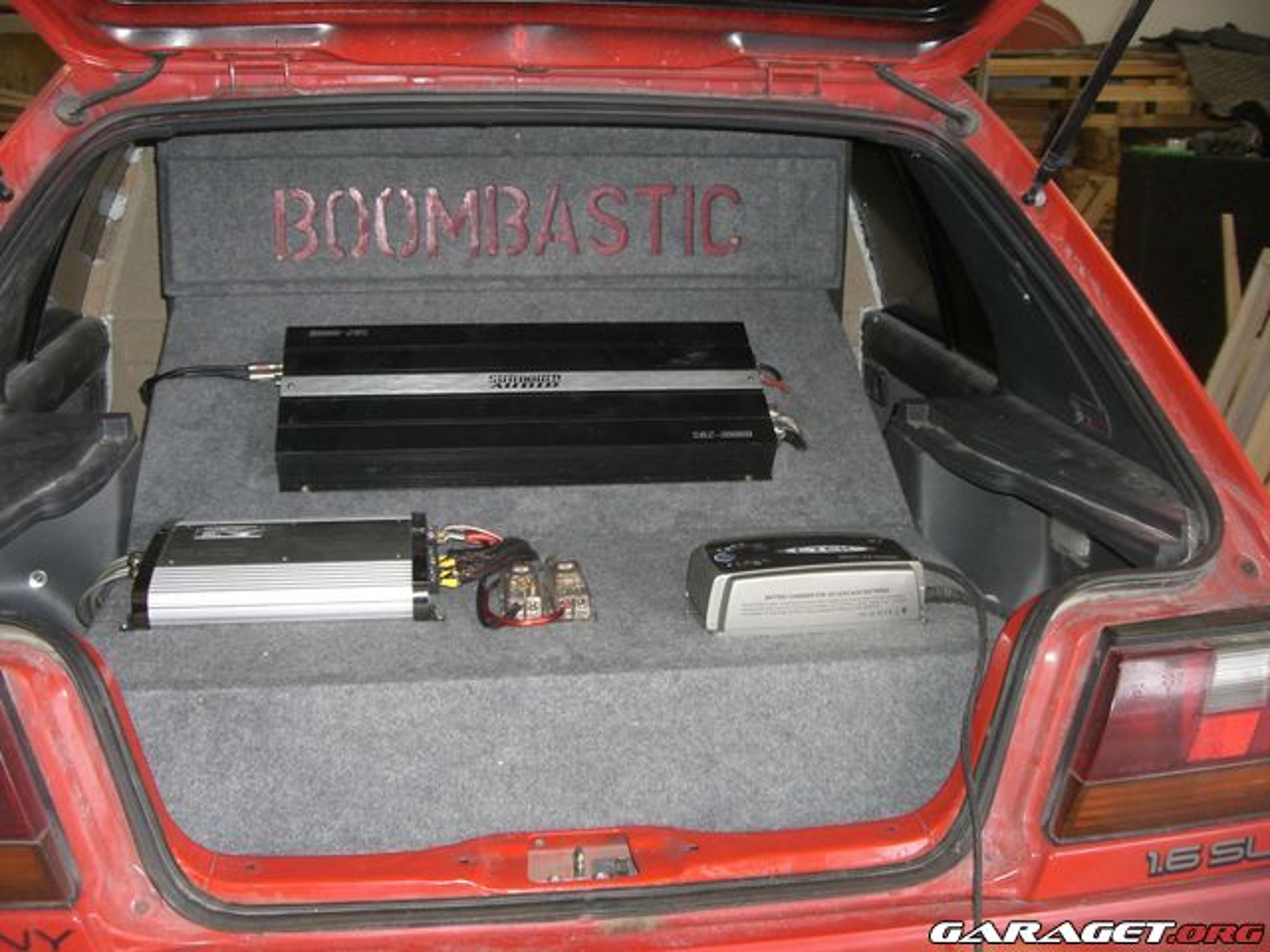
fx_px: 1394
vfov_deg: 37.7
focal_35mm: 38
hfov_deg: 49.0
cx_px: 635
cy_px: 476
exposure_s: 1/60
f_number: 2.7
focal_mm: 6.2
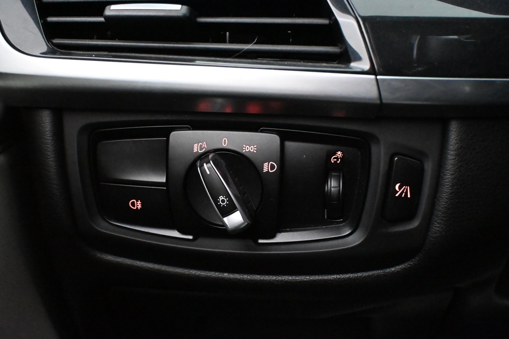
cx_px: 254
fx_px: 562
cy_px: 170
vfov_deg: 33.6
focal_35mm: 40
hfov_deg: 48.7
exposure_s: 1/40
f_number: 4.5
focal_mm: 26.5
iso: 12800
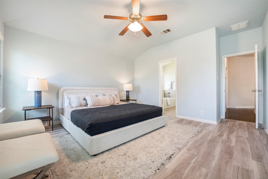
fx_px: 104
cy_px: 90
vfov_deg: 81.2
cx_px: 134
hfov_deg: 104.3
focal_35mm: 14
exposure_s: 1/3
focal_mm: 14
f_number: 11
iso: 250
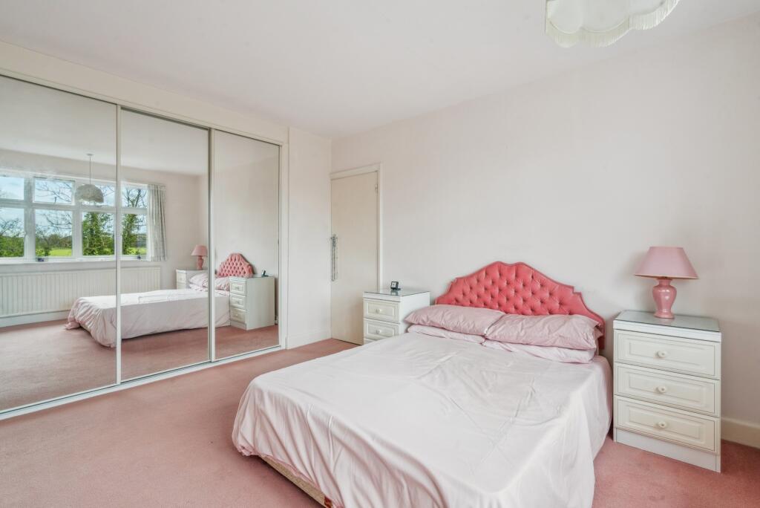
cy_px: 254
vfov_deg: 73.8
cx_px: 380
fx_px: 338
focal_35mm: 16
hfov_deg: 96.7
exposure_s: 1/10
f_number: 13
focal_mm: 16
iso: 640
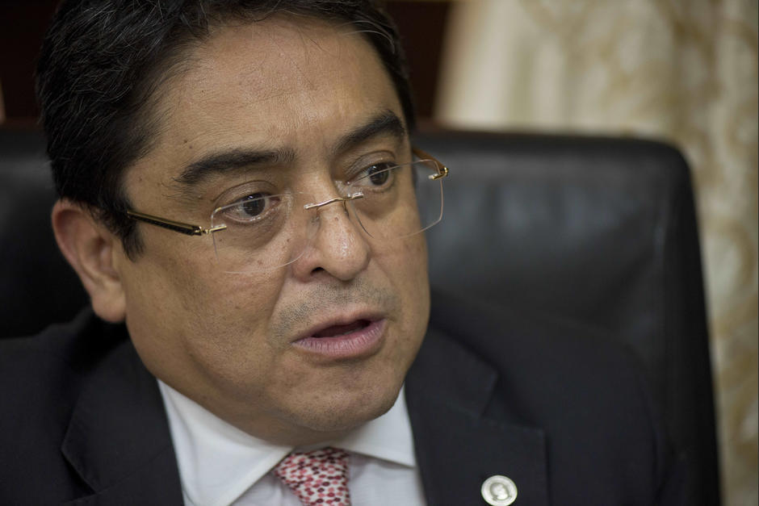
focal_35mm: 105
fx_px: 2214
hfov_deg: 19.5
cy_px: 253
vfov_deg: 13.0
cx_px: 380
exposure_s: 1/125
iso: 1600
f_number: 3
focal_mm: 105
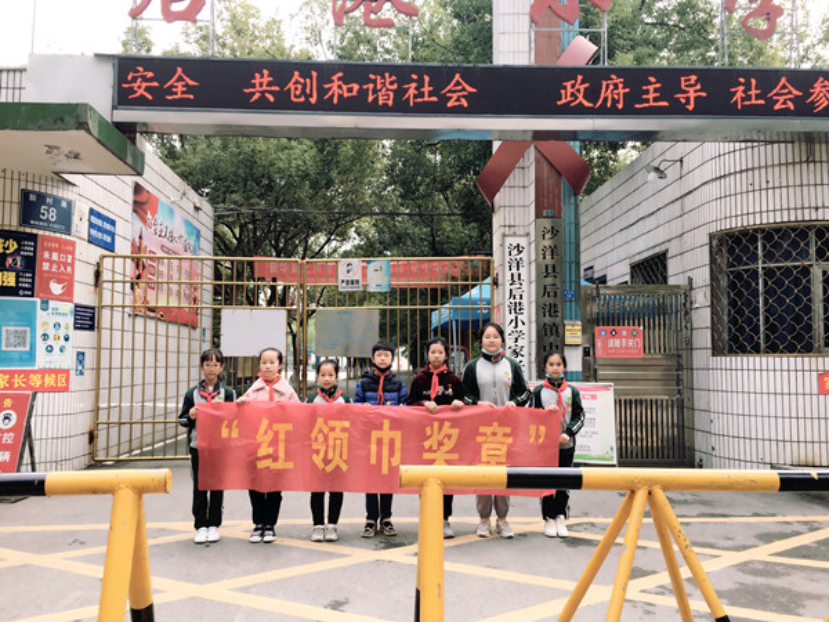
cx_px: 414
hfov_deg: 61.7
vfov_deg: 48.2
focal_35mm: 29
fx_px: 695
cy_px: 311
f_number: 2.2
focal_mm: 4.15
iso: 25
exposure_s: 1/269
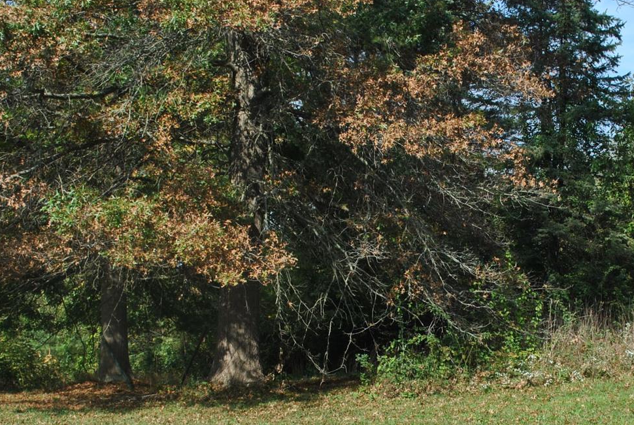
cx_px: 427
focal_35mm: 76
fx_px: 1341
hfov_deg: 26.4
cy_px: 352
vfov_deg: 17.8
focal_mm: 24
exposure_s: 1/200
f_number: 7.1
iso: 100
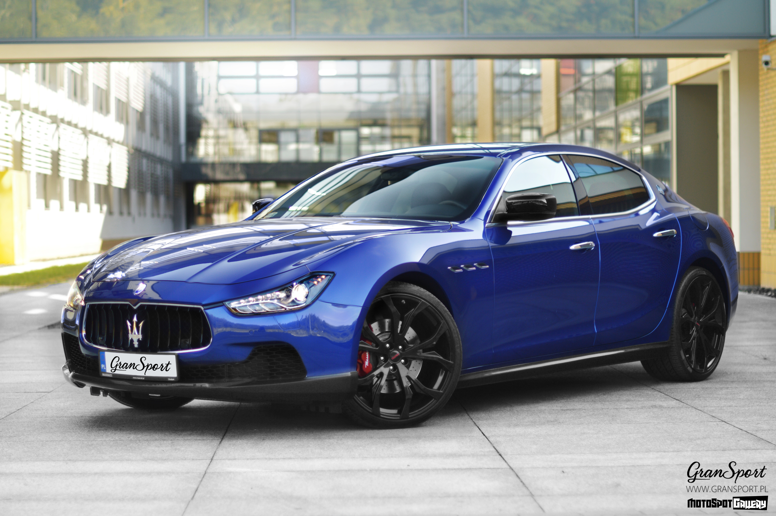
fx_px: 1615
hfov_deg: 27.0
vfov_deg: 18.1
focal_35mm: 75
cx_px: 388
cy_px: 258
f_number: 1.4
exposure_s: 1/400
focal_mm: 50
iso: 100
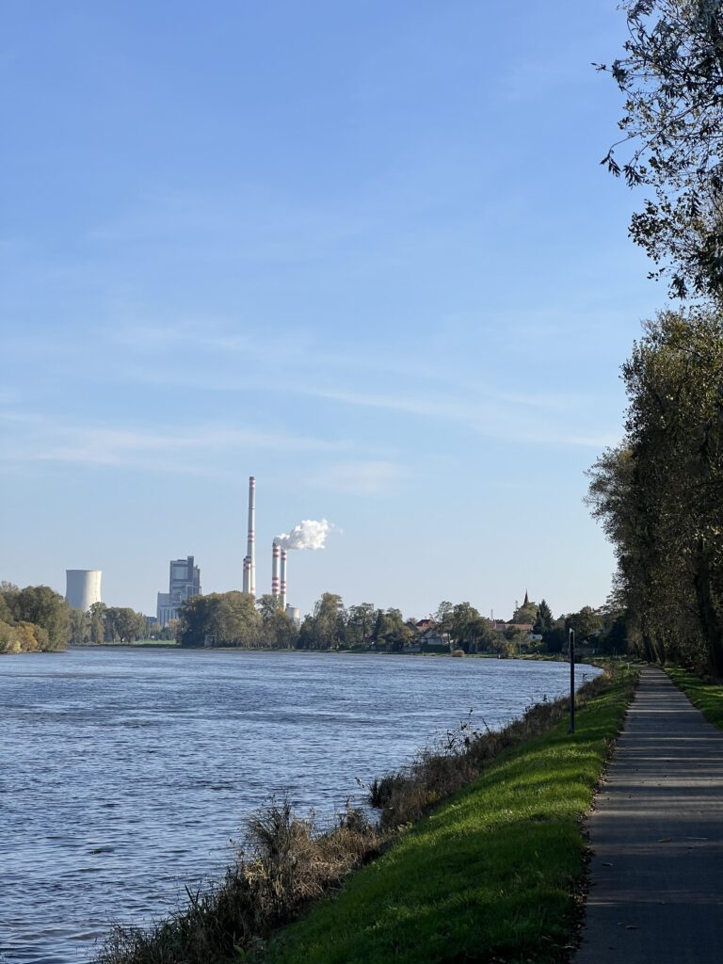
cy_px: 482
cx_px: 362
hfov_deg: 19.1
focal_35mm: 77
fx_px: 2144
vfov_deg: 25.3
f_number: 2.8
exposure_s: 1/943
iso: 32
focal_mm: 9
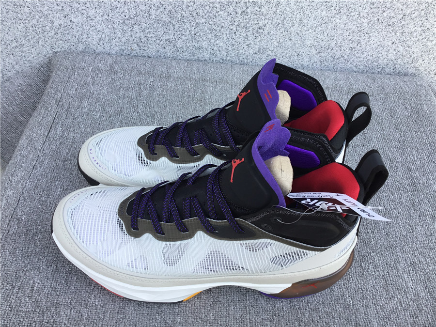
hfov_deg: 58.4
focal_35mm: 31
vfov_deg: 45.4
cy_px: 164
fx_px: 390
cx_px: 218
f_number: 2.4
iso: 25
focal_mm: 3.3
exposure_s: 1/108
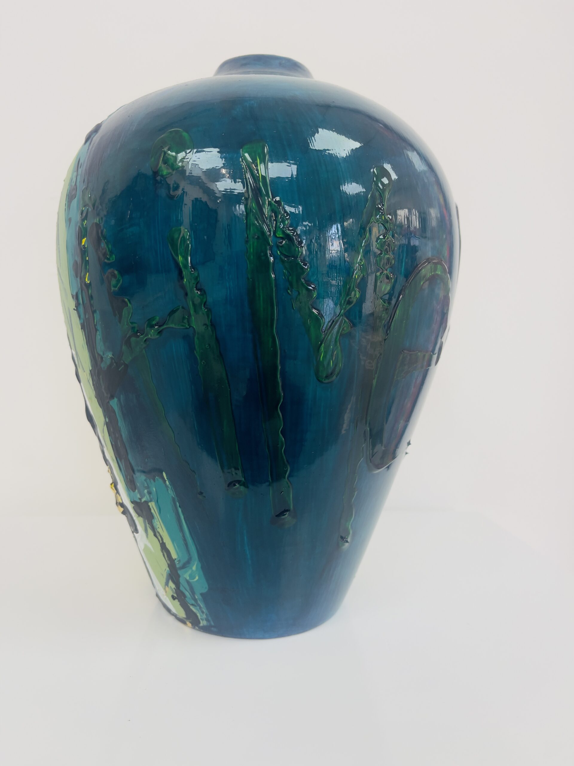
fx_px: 553
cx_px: 287
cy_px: 383
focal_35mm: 25
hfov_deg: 54.9
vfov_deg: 69.4
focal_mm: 5.1
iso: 50
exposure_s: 1/100
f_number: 1.6
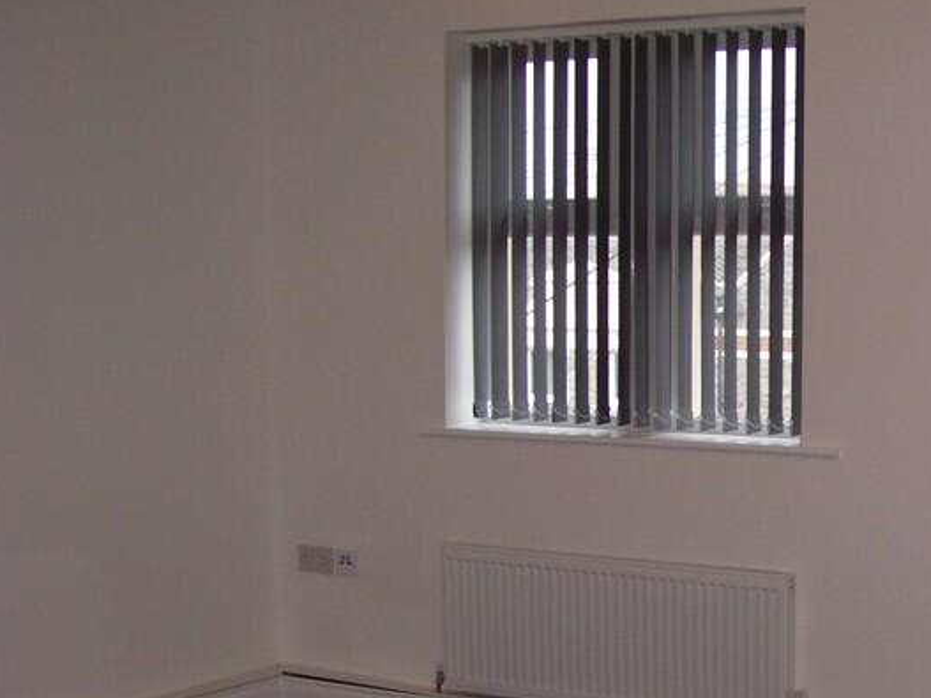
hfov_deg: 26.7
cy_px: 560
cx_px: 867
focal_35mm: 70
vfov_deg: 20.8
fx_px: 1882
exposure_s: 1/30
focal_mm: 5.85
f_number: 3.2
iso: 64
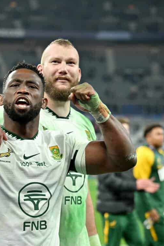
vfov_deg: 13.0
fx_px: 1080
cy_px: 140
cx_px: 91
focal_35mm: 158
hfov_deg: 8.7
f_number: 2.8
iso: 2500
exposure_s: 1/2500
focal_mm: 80
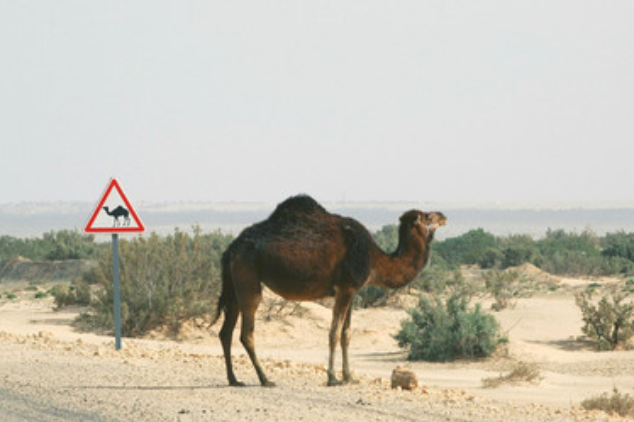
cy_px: 220
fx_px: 5950
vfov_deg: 4.1
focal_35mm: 338
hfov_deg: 6.1
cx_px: 284
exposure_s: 1/800
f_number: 7.1
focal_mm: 200
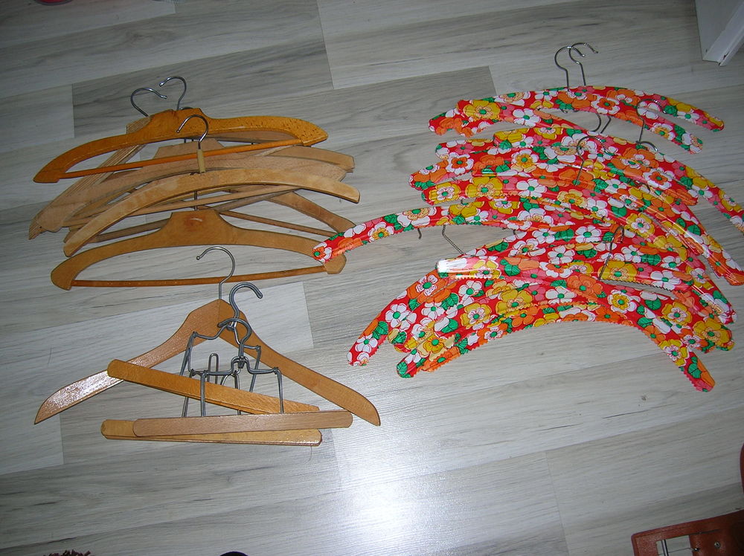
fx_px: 730
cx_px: 372
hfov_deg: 54.0
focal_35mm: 34
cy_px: 278
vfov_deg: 41.7
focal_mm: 5.7
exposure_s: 1/60.1
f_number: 2.9
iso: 50
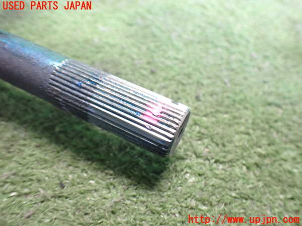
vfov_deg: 46.8
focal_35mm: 30
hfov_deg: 60.0
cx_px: 151
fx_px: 262
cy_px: 113
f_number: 2.3
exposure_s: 1/30
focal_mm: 5.4
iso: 1000
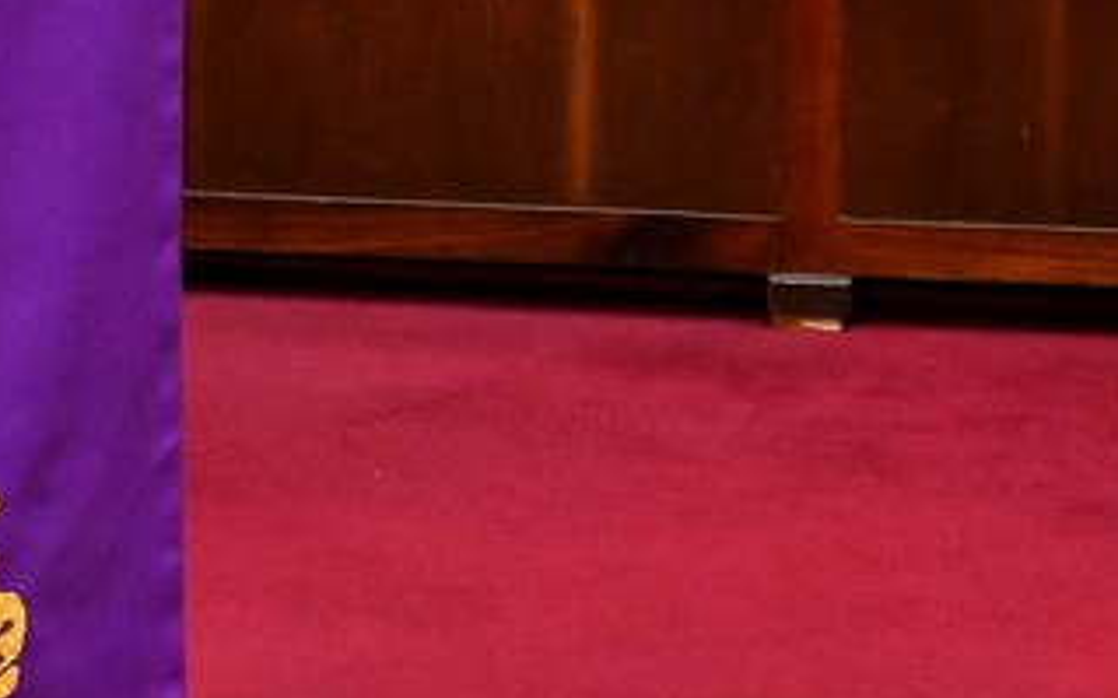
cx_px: -410
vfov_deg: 4.2
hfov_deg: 6.8
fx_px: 9349
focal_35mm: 307
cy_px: -654
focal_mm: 50
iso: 6400
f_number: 6.3
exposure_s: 1/80
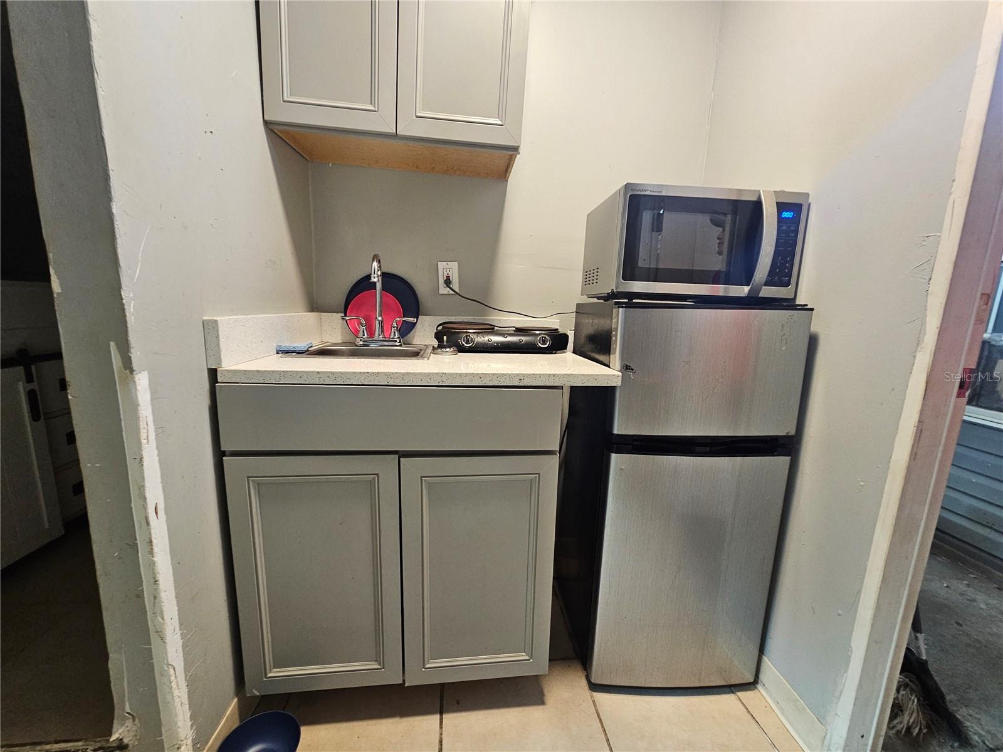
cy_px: 376
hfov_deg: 106.2
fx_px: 377
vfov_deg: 89.9
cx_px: 502
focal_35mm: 13
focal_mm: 2.2
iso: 320
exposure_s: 1/40
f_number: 2.2
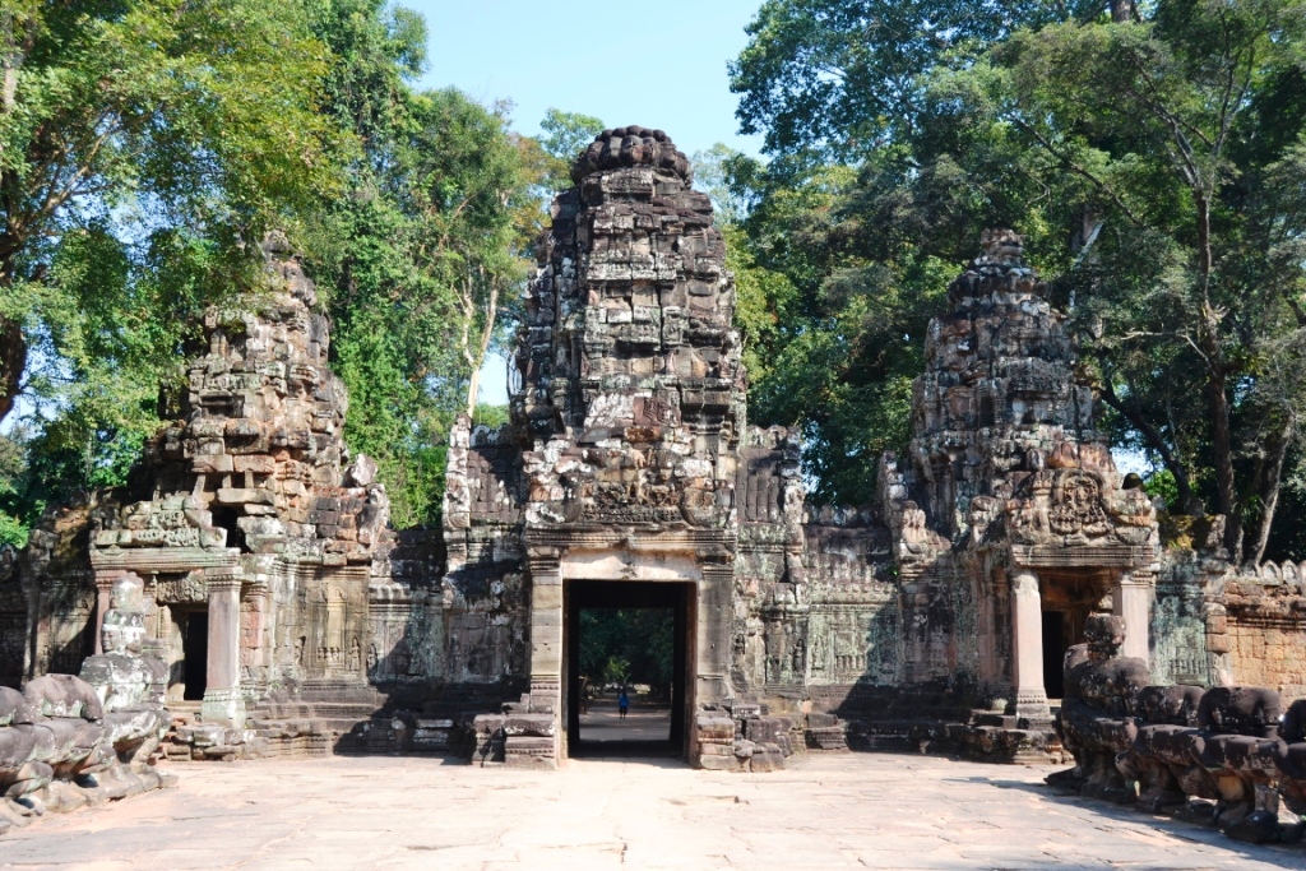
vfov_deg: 38.4
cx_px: 653
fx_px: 1252
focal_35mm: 34
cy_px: 436
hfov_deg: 55.1
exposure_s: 1/160
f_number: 6.3
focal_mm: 23
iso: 100
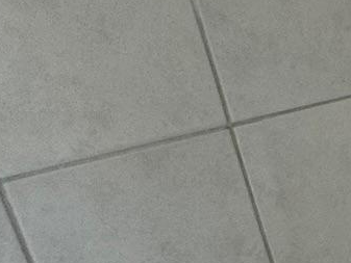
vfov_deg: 17.2
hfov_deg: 11.8
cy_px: 219
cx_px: 1035
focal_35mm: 85
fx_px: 862
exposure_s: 1/99
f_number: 2.2
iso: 50
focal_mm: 2.22
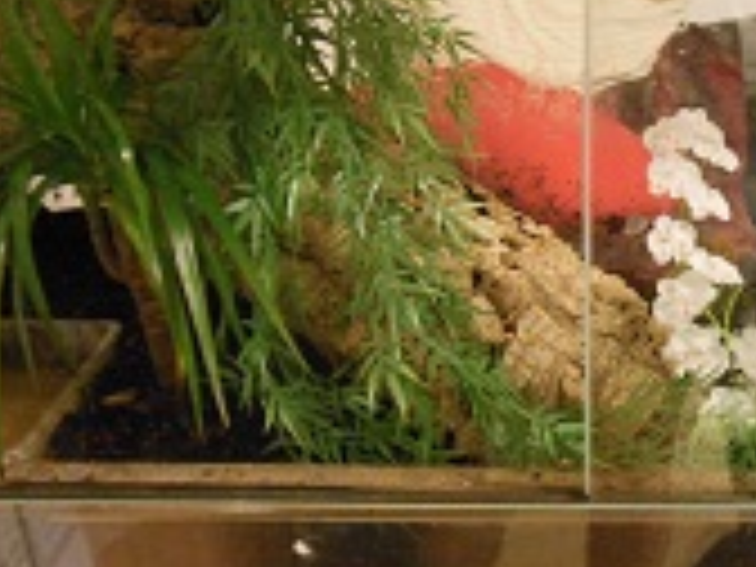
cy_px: 310
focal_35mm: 52
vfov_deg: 28.0
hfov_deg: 35.5
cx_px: 612
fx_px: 1136
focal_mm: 4.5
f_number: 3.2
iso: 800
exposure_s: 1/8
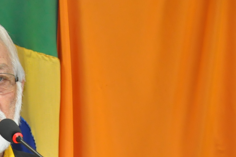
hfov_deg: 7.7
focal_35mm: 267
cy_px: 166
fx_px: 1750
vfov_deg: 5.1
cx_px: -33
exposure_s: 1/60
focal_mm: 75
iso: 2000
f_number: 5.3
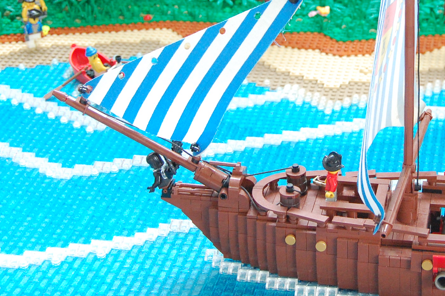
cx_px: 314
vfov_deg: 14.1
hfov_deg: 21.1
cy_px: 57
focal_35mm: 96
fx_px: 1186
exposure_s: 1/30
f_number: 5
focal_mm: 30
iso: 1600
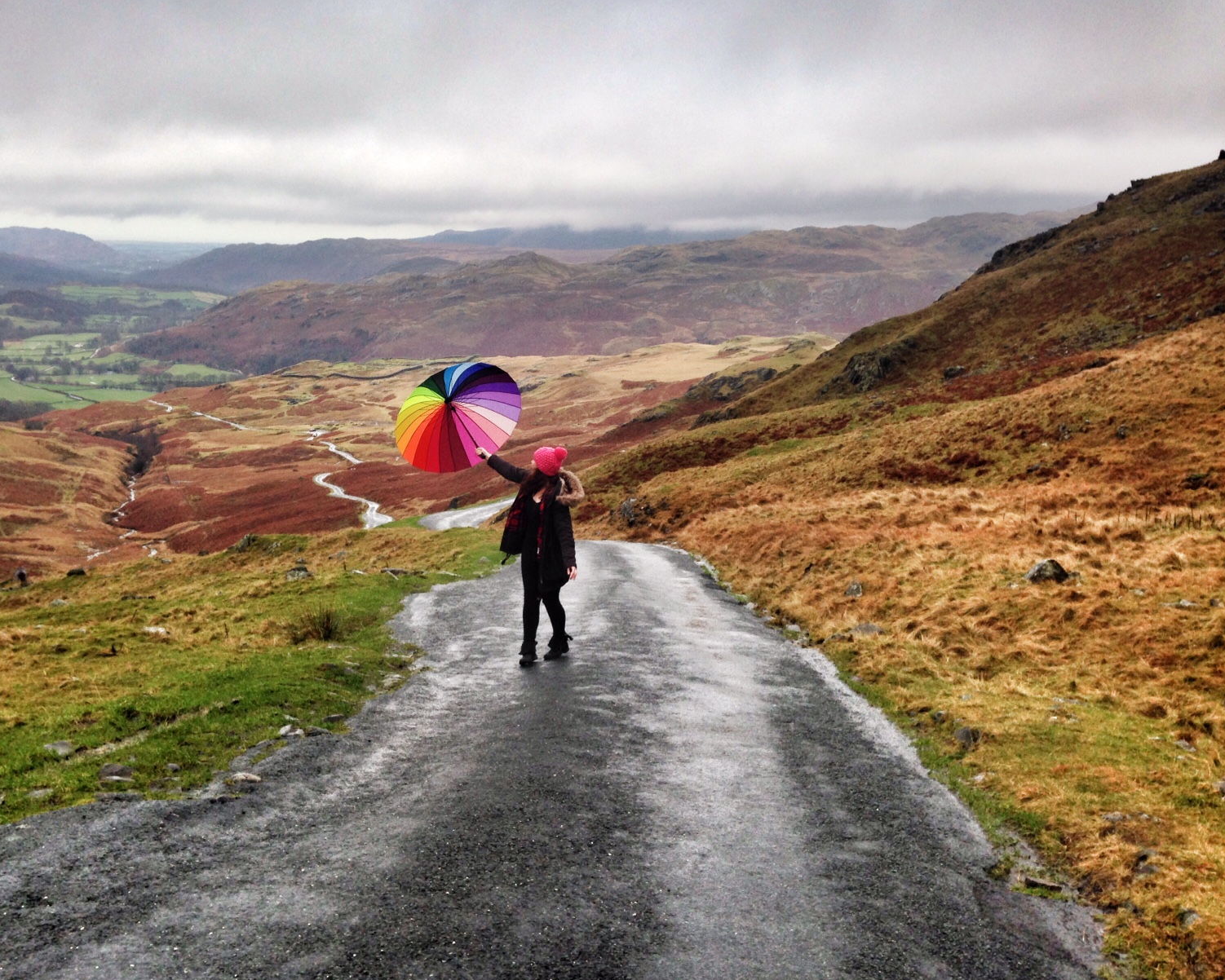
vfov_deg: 42.2
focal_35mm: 35
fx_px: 1269
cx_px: 561
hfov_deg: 51.5
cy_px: 485
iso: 50
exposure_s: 1/138
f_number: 2.4
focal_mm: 4.12
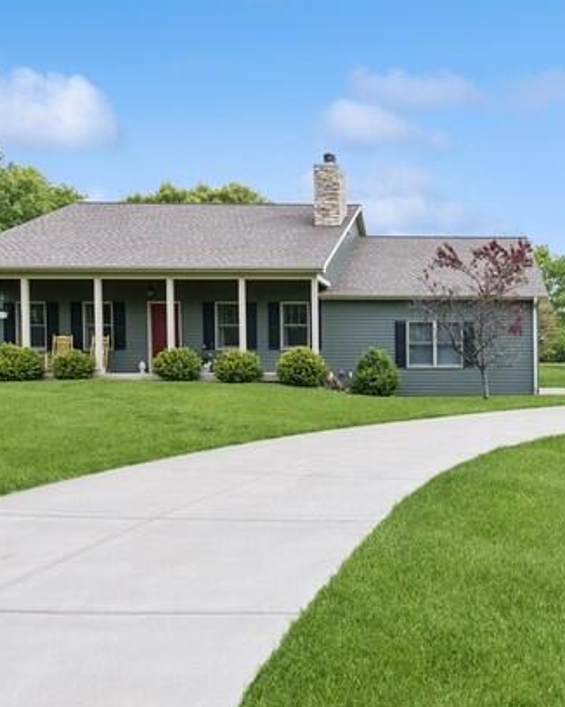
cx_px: 496
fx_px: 607
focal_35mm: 29
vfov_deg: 60.4
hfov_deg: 45.8
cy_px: 376
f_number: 8
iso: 200
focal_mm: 14
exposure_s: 1/160
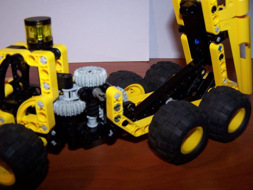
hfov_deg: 49.0
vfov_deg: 37.7
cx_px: 126
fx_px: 278
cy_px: 95
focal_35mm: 38
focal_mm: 6.3
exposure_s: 1/60
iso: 80
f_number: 2.8
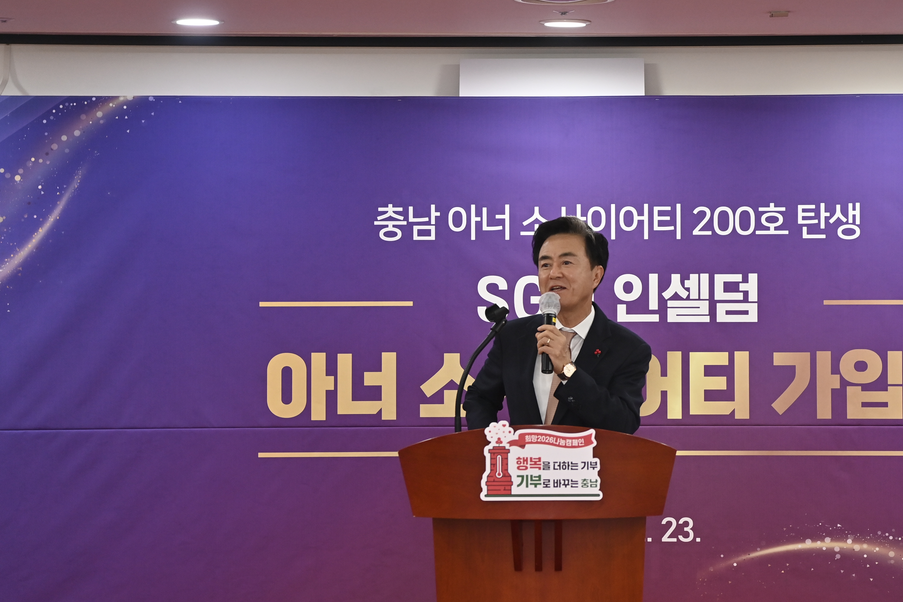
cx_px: 566
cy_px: 294
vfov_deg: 14.3
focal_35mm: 96
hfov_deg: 21.2
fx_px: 2408
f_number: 4.5
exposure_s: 1/250
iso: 1600
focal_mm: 70
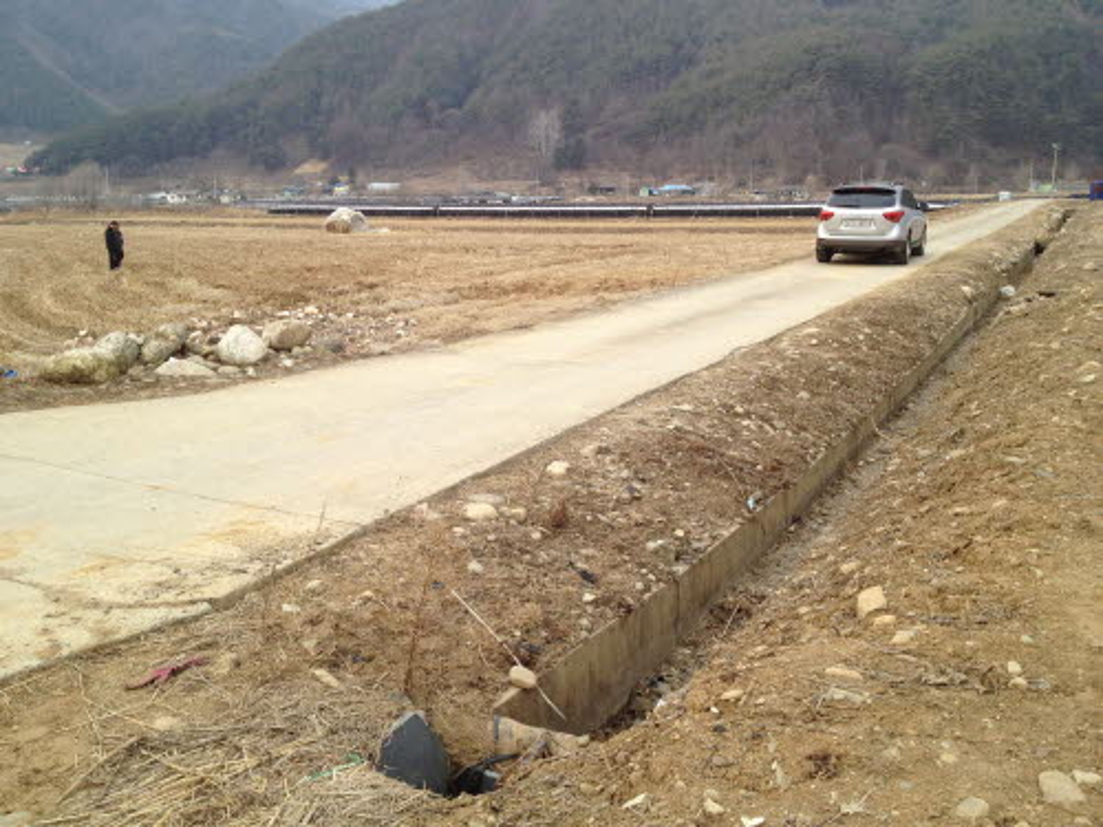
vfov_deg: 40.7
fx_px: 1115
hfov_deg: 52.6
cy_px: 414
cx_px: 552
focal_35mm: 35
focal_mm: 4.28
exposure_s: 1/449
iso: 64
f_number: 2.4
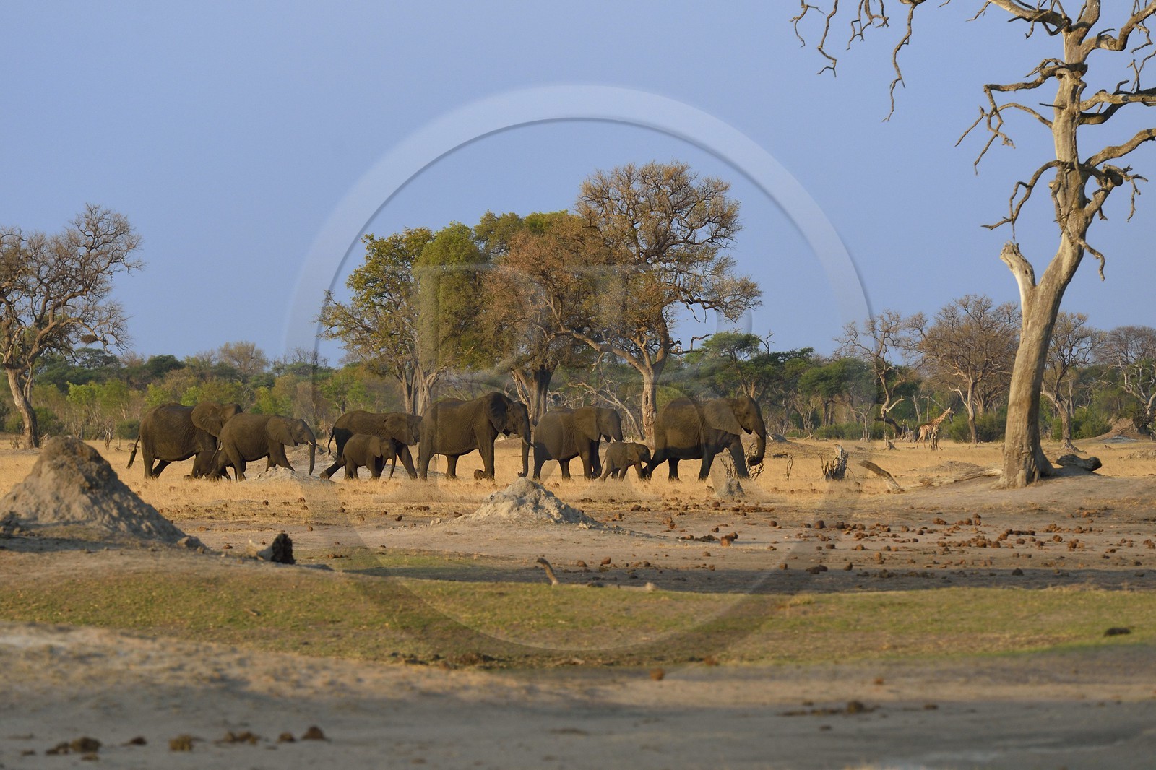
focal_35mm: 270
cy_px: 385
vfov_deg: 5.1
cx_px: 578
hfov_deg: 7.6
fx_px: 8668
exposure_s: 1/1600
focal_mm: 270
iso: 800
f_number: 5.6
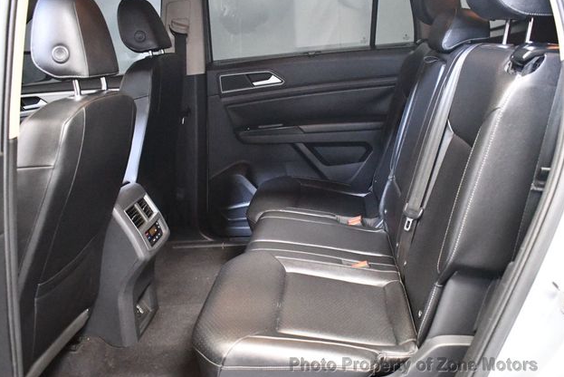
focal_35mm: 37
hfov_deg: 51.9
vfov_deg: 36.0
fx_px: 580
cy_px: 188
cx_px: 279
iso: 11400
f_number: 3.5
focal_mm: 18
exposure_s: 1/60
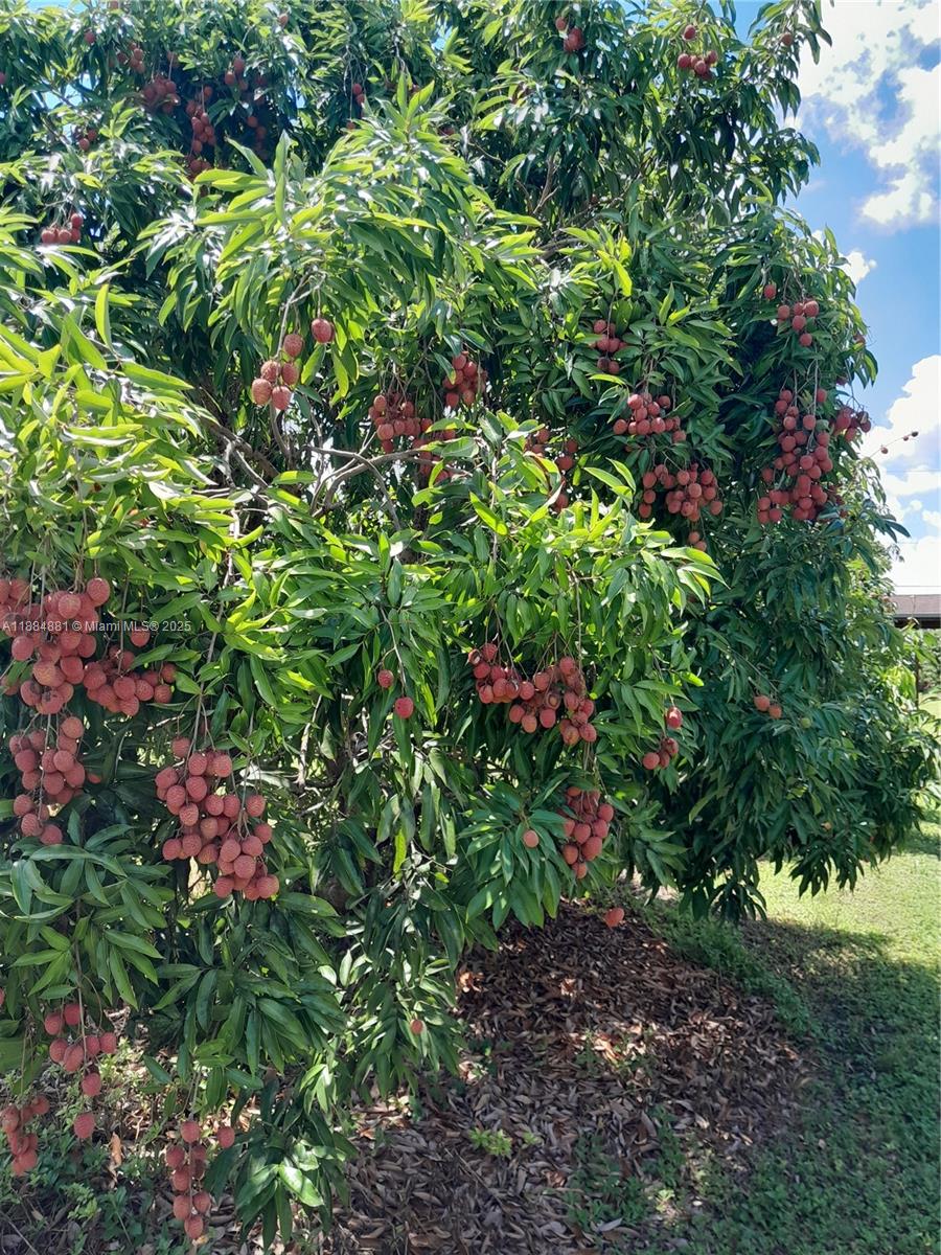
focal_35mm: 27
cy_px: 628
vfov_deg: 65.3
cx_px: 470
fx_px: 979
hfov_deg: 51.4
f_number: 1.8
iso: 40
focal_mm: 4
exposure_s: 1/120
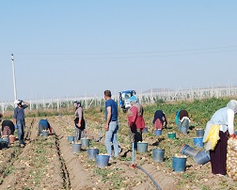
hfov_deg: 20.2
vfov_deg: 16.2
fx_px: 660
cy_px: 171
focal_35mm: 94
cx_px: 63
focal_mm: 28
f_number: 8
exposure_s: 1/250
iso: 100
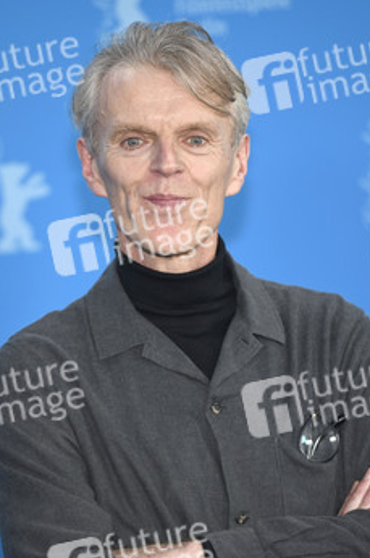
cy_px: 319
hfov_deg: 5.9
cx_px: 178
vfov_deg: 8.9
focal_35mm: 232
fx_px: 3587
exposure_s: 1/320
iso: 800
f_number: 3.5
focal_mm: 200
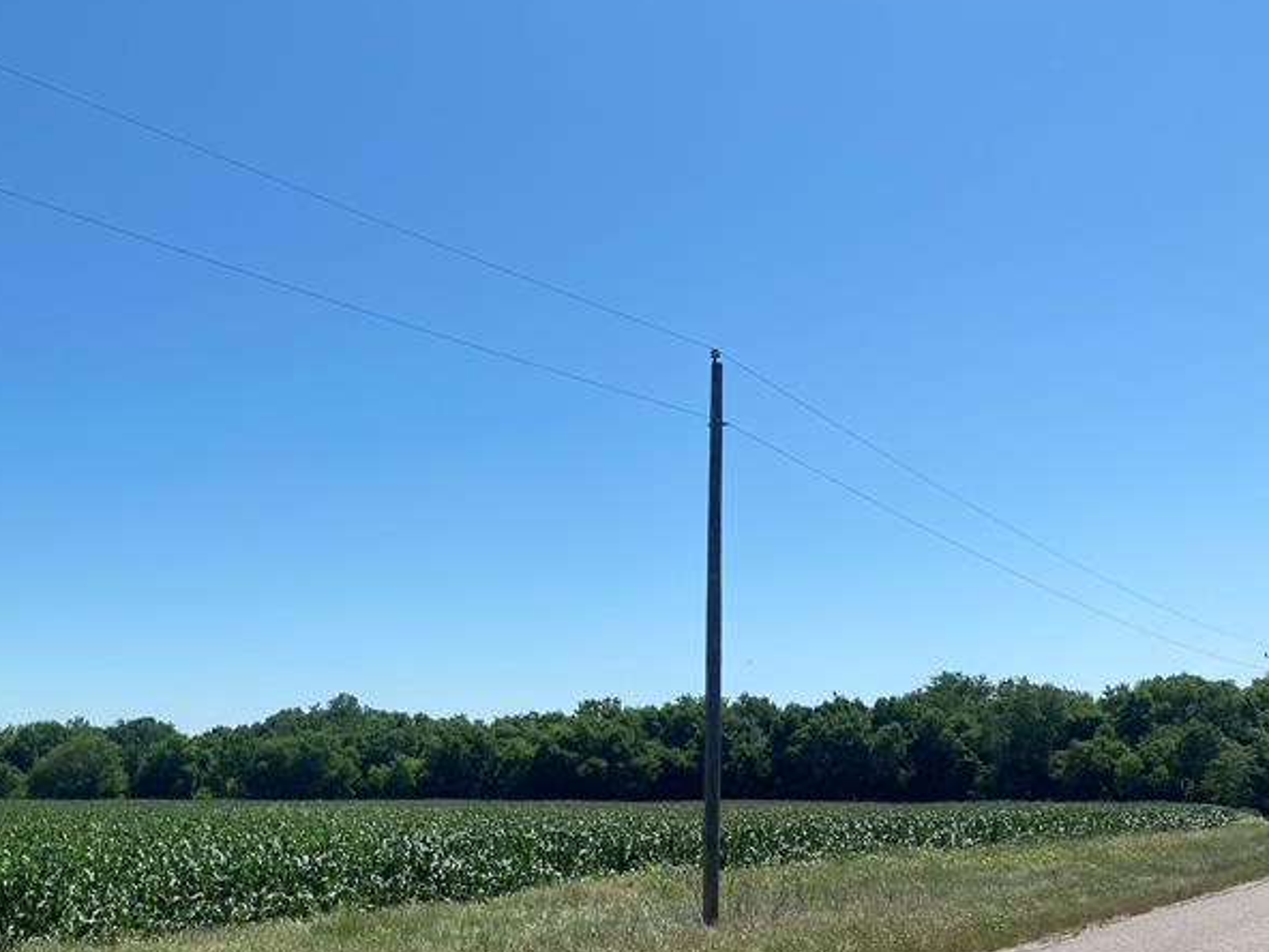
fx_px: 1650
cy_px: 656
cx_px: 225
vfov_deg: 31.8
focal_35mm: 45
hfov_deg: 40.1
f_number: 1.8
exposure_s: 1/3984
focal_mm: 4.25
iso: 32
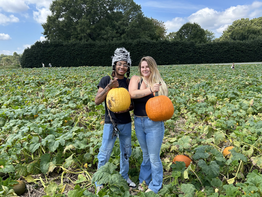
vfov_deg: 53.1
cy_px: 98
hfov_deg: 67.3
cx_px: 131
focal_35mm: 26
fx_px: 197
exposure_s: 1/1361
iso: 50
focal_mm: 5.7
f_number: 1.5
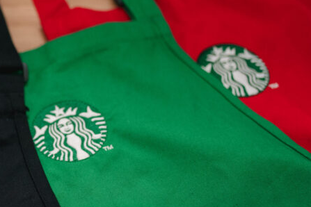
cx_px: -88
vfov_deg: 14.6
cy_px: 104
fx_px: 812
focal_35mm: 94
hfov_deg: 20.0
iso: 1000
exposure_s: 1/250
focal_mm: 35
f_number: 1.4
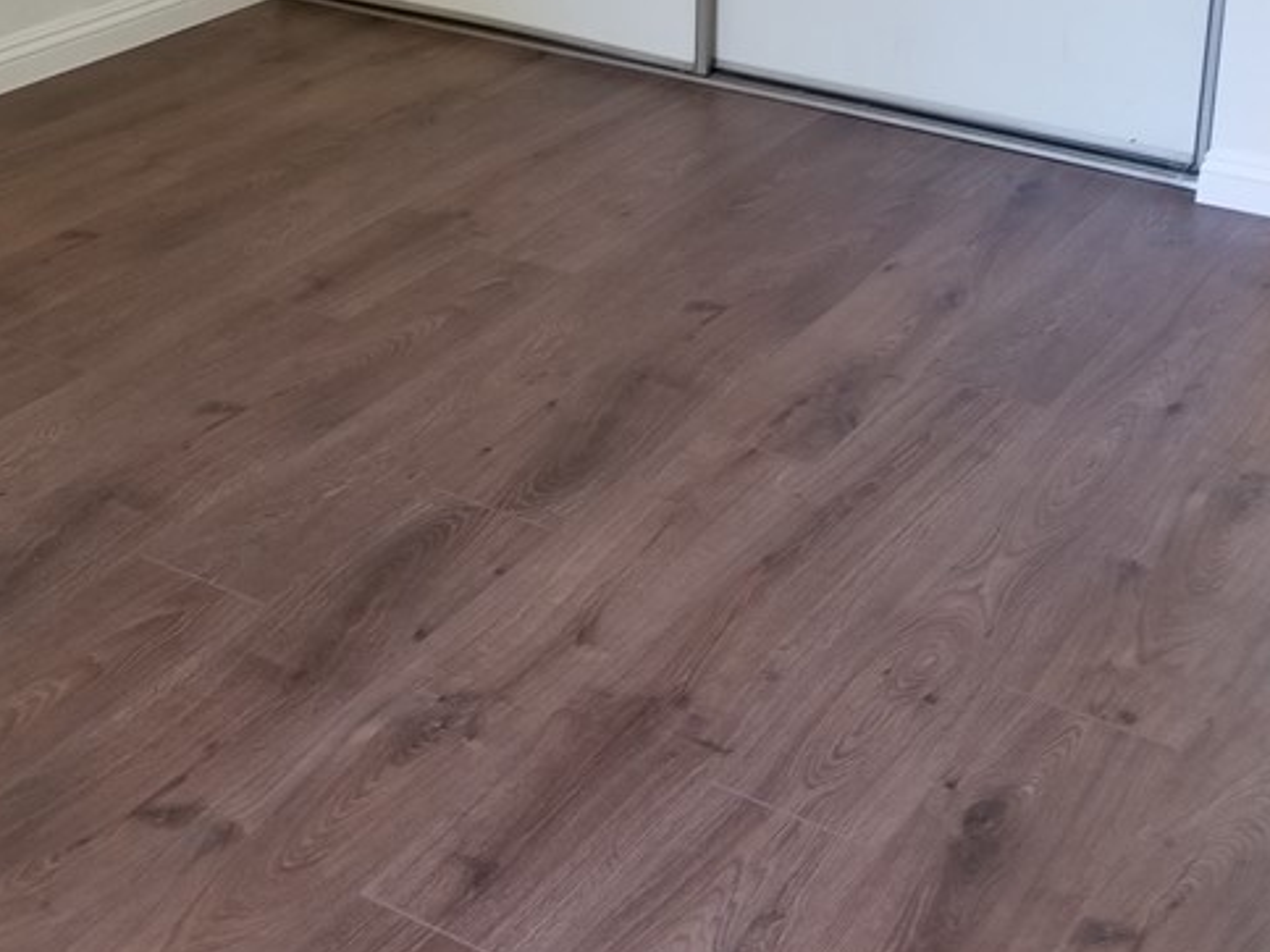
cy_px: 105
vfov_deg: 25.8
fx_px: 2018
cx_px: 727
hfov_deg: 34.9
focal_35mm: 55
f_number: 1.7
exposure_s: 1/30
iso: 250
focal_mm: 4.25
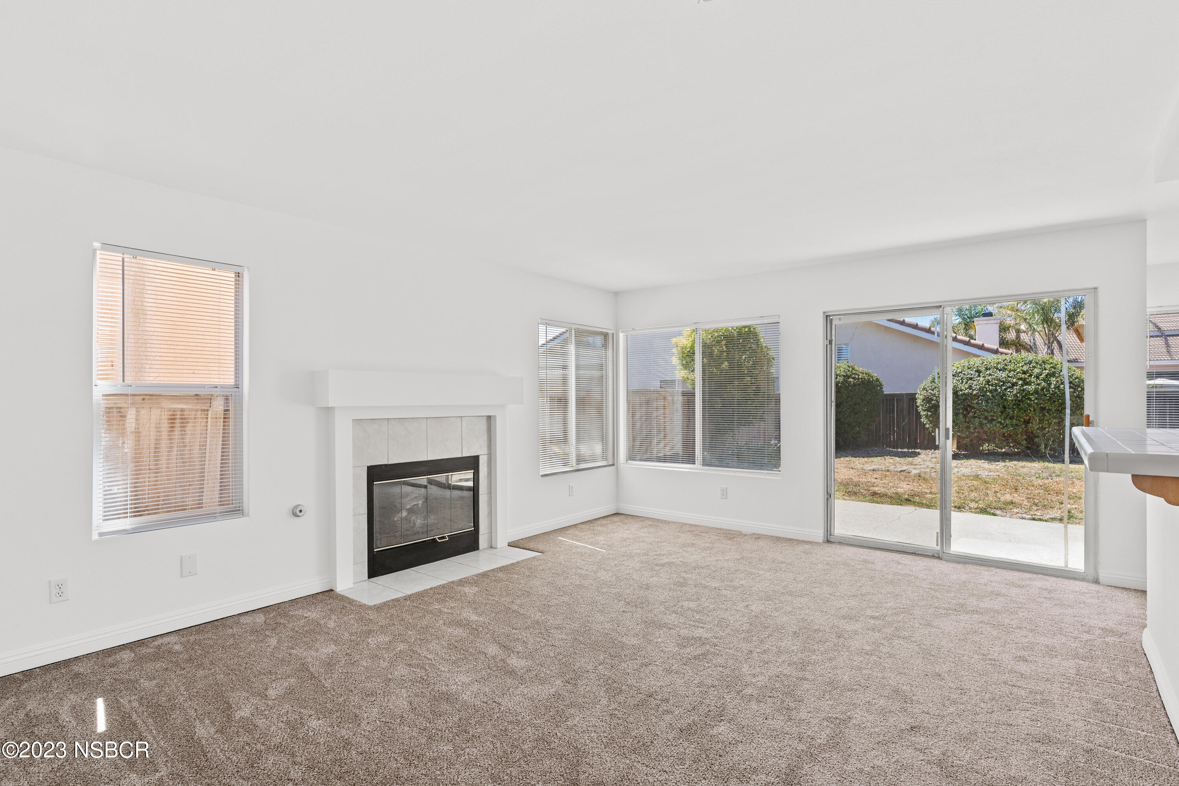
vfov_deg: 70.4
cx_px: 590
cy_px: 393
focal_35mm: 17
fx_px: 557
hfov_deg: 93.3
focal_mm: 17
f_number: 8
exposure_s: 1/15
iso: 400
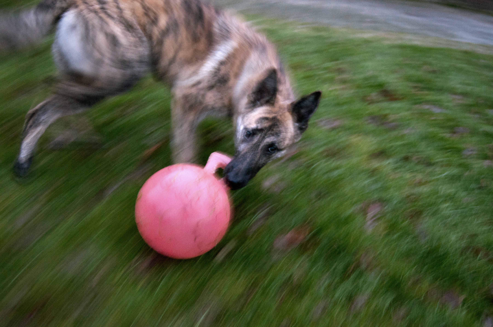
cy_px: 164
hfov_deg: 57.3
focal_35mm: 33
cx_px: 246
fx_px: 451
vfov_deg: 39.9
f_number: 3.5
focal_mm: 22
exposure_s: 1/25
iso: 1600
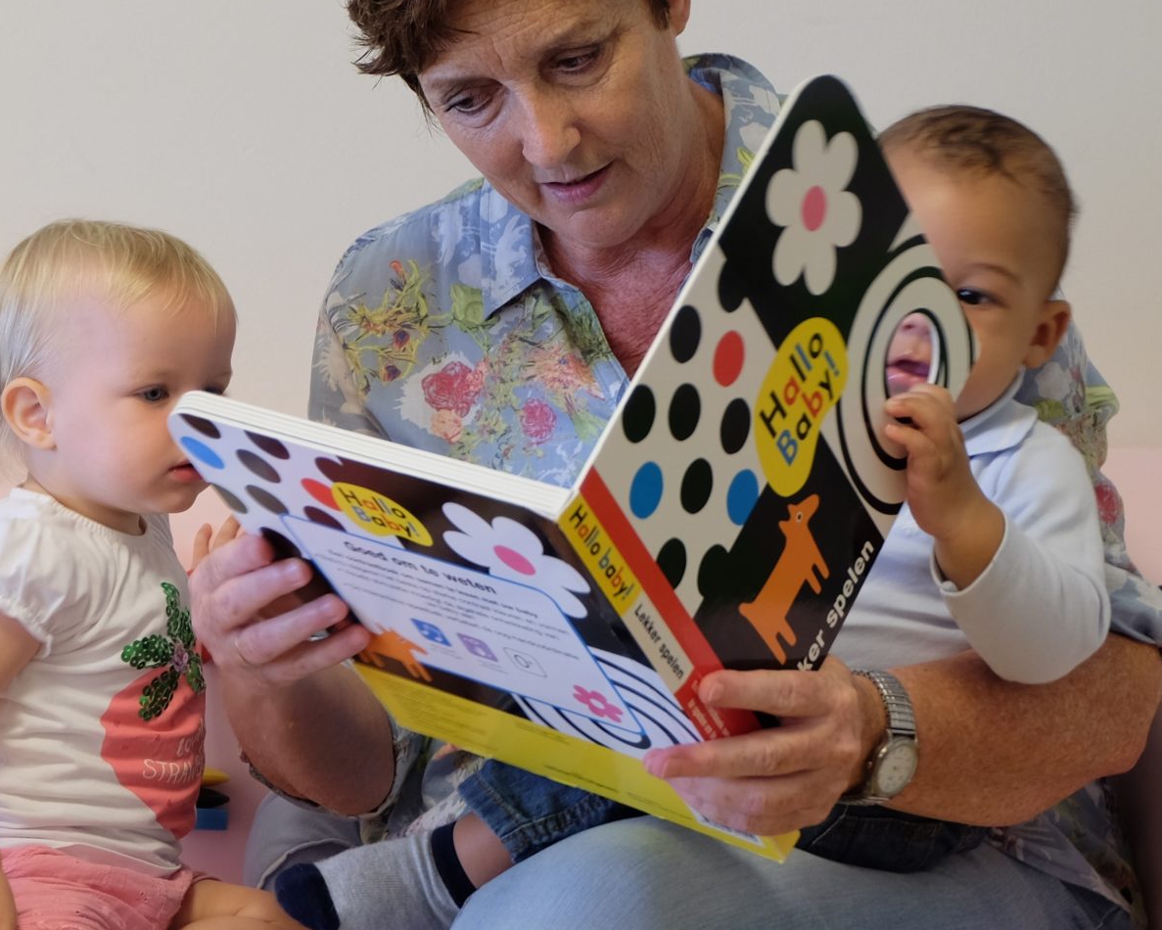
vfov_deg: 18.1
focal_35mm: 85
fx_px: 2924
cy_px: 512
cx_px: 105
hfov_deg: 21.9
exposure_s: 1/15
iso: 400
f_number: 4.5
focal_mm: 28.2
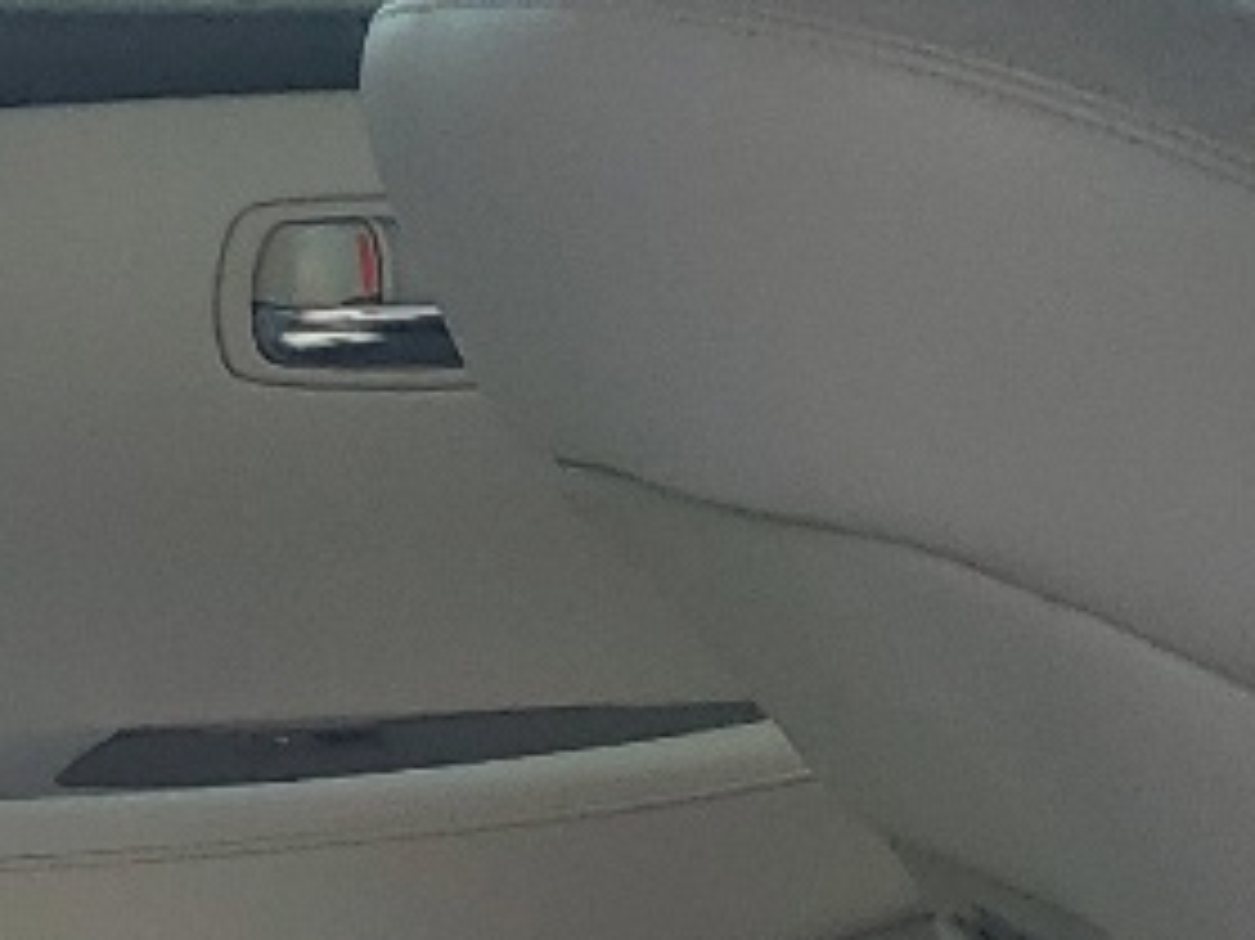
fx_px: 5400
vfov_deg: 9.8
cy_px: 1079
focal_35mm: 149
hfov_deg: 11.5
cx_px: -1516
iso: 50
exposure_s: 1/625
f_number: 1.5
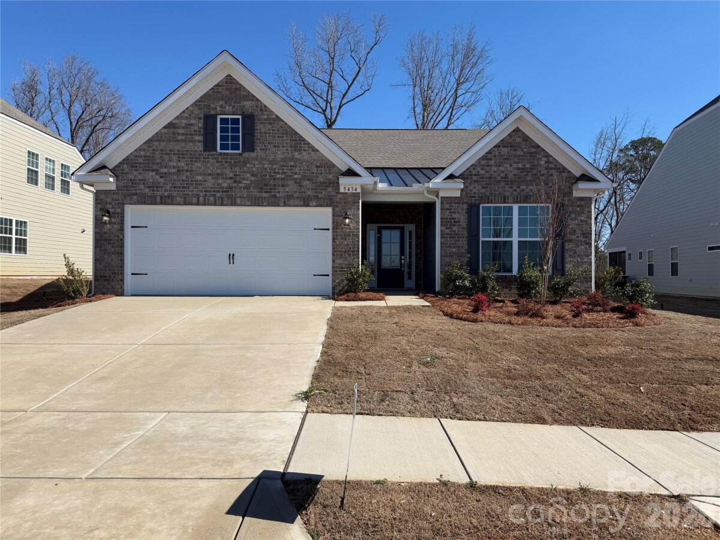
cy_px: 270
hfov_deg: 71.6
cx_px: 360
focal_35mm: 24
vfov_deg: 56.8
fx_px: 499
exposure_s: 1/5714
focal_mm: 6.76
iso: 80
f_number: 1.78
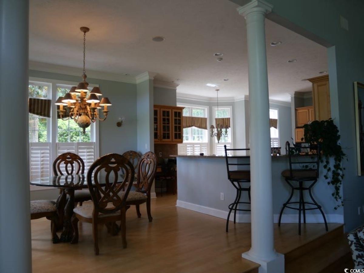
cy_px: 136
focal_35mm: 24
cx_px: 182
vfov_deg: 56.8
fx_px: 252
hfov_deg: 71.6
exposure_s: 1/60
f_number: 3.5
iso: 250
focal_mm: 12
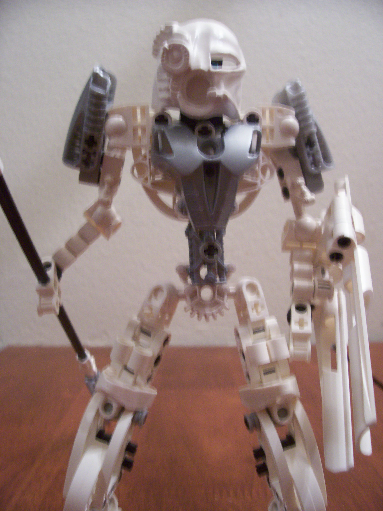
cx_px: 192
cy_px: 256
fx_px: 502
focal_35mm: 34
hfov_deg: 41.8
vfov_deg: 54.0
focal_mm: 5.6
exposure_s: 1/9.39
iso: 160
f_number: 2.7
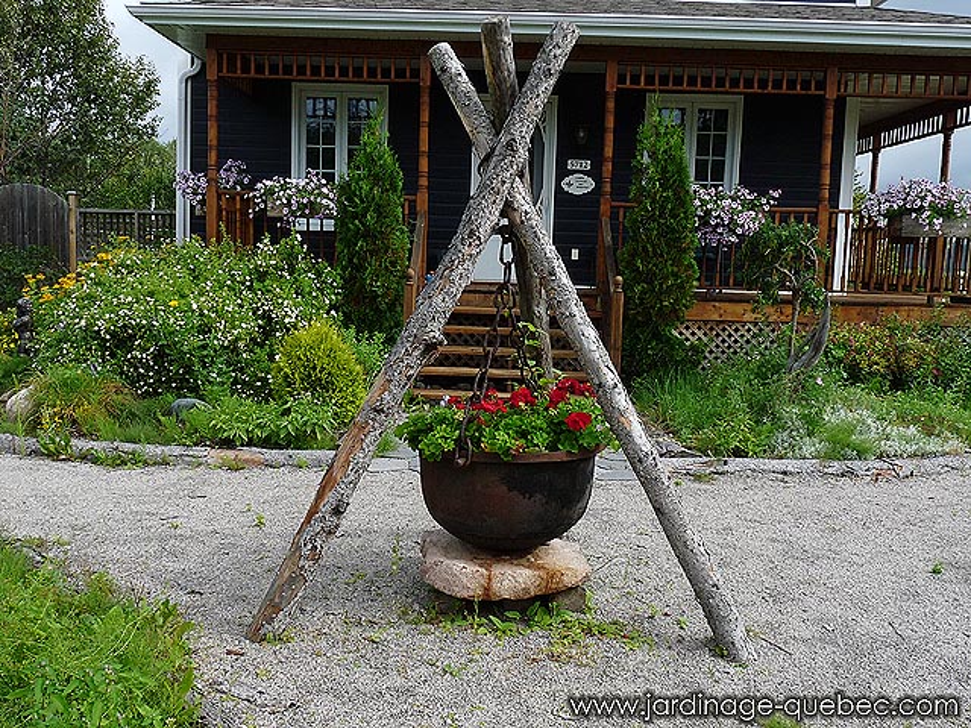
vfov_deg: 42.9
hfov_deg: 55.4
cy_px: 364
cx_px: 486
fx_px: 926
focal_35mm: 33
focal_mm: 4.8
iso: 100
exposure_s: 1/320
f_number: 5.6
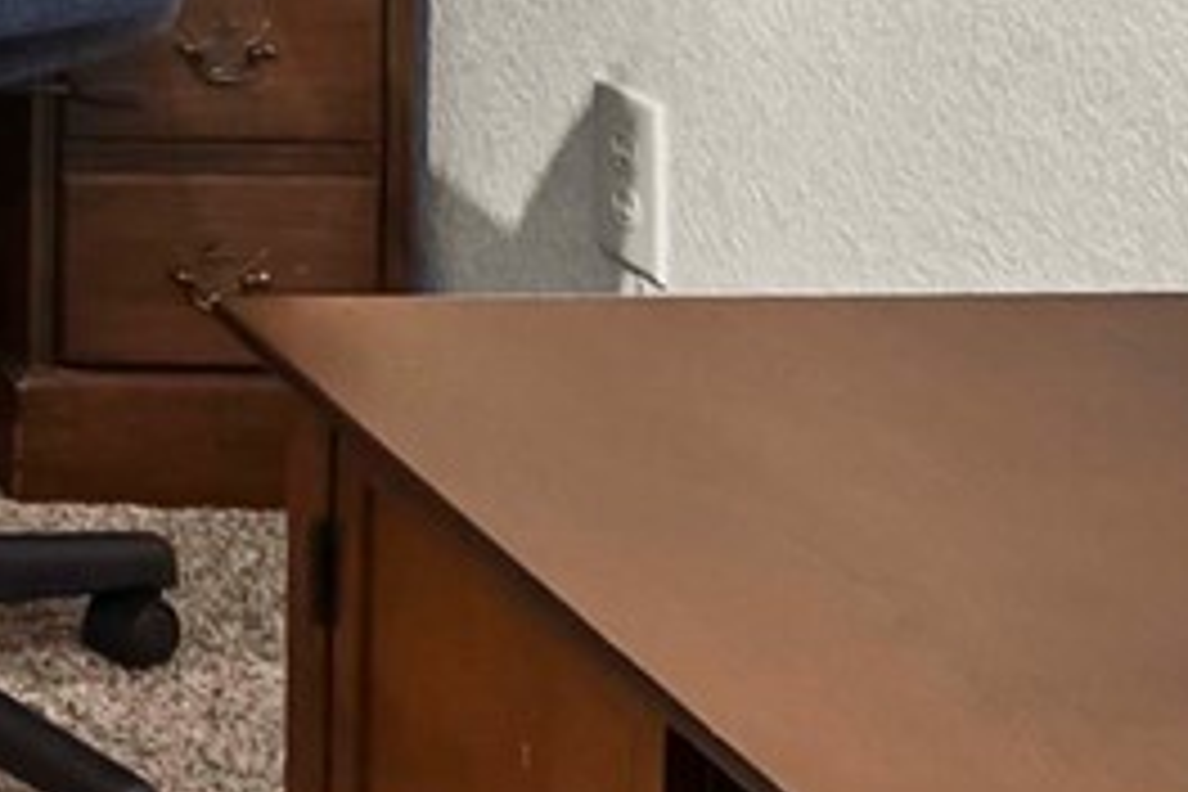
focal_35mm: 90
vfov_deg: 13.0
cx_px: -1415
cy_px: -846
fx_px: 2970
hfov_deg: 15.8
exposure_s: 1/4
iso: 1000
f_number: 7.1
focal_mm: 14
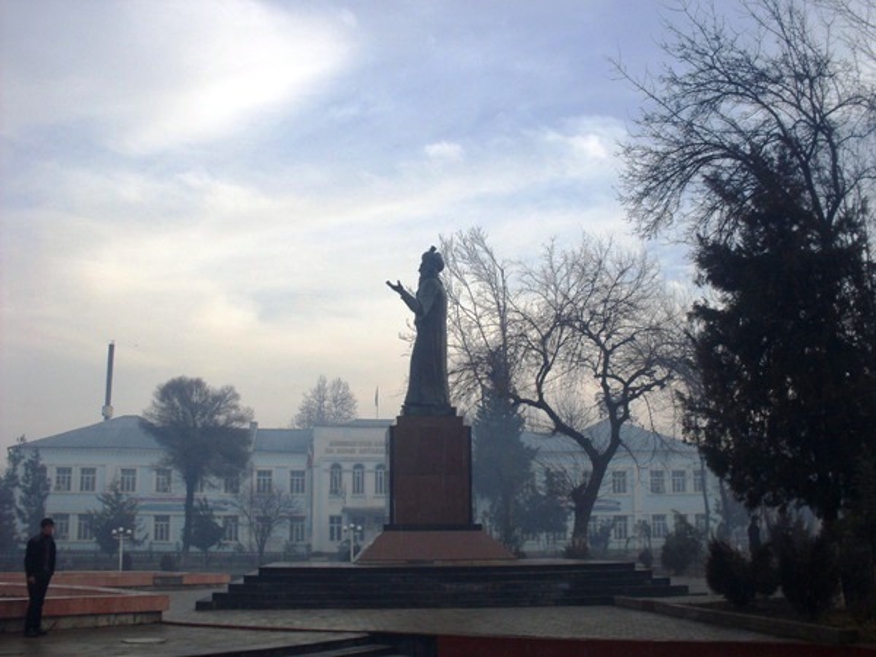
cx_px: 438
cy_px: 328
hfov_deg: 49.0
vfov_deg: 37.7
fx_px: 962
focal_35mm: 38
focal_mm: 6.3
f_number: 8.4
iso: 80
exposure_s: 1/125
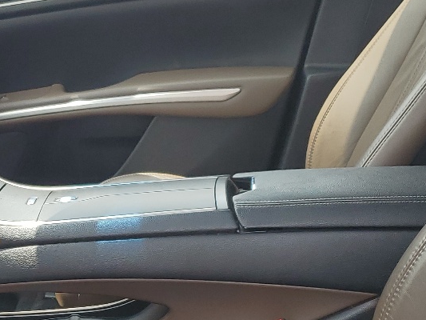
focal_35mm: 78
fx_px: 960
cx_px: -2
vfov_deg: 18.5
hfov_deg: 23.9
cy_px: 314
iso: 50
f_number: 1.5
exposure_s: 1/556
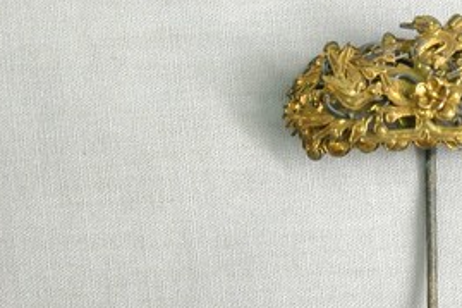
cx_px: 416
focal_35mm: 250
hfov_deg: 8.2
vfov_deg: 5.5
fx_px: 3206
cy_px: 144
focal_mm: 70
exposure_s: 1/8
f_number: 8
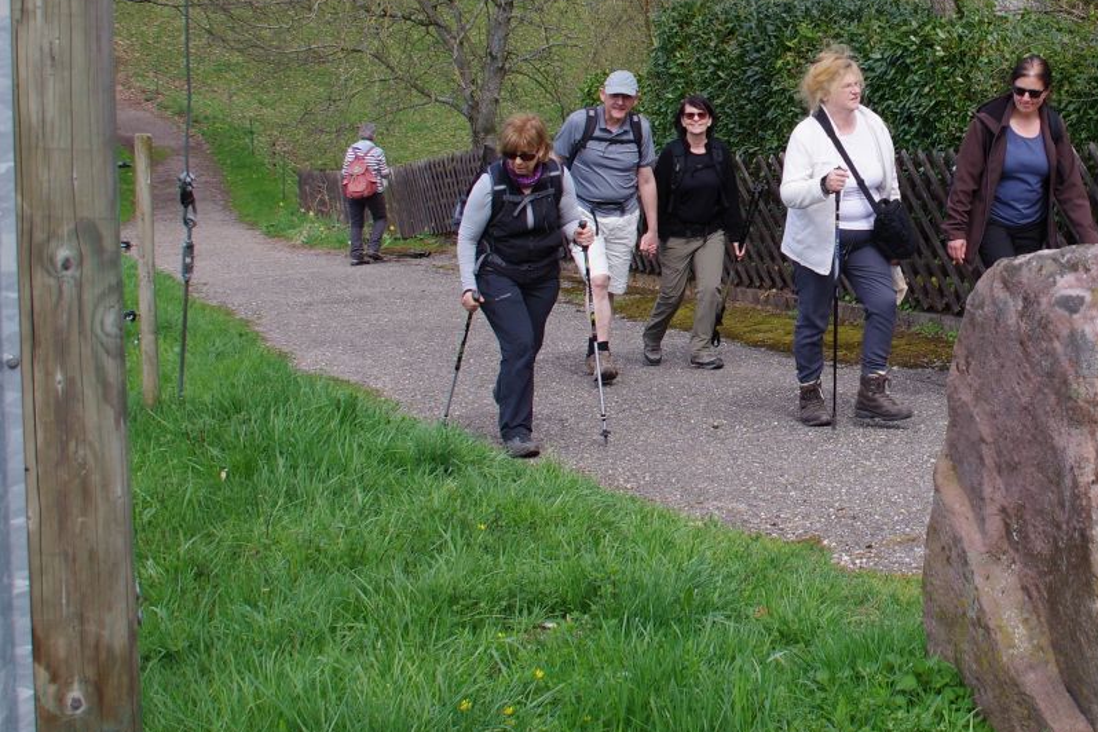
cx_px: 848
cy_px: 155
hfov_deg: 30.3
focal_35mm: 65
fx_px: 1982
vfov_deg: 20.7
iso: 200
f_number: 7.1
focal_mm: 18
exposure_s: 1/250
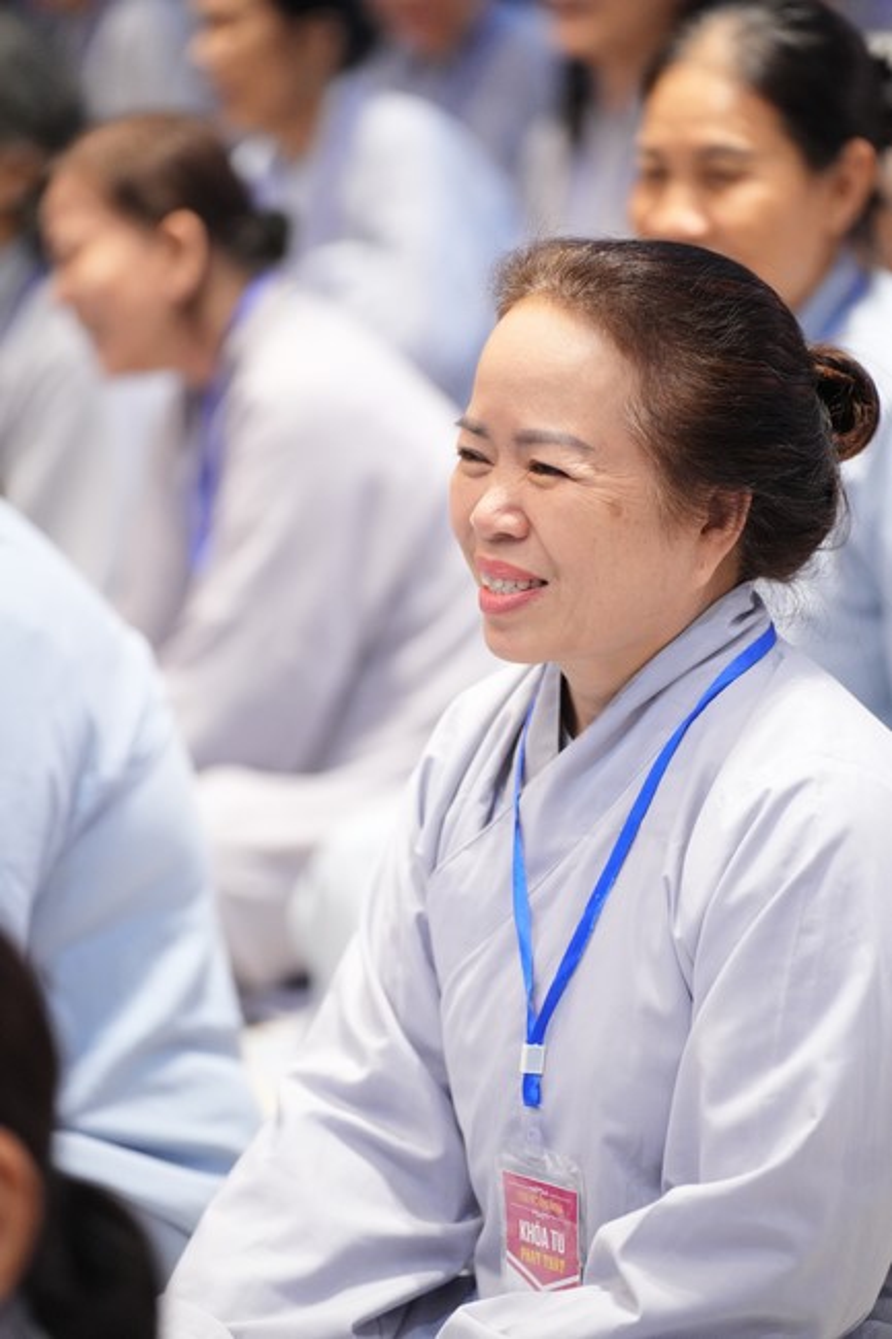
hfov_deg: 9.1
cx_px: 446
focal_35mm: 150
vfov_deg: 13.7
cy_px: 670
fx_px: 5578
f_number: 2.8
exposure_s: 1/320
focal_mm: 150
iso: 6400
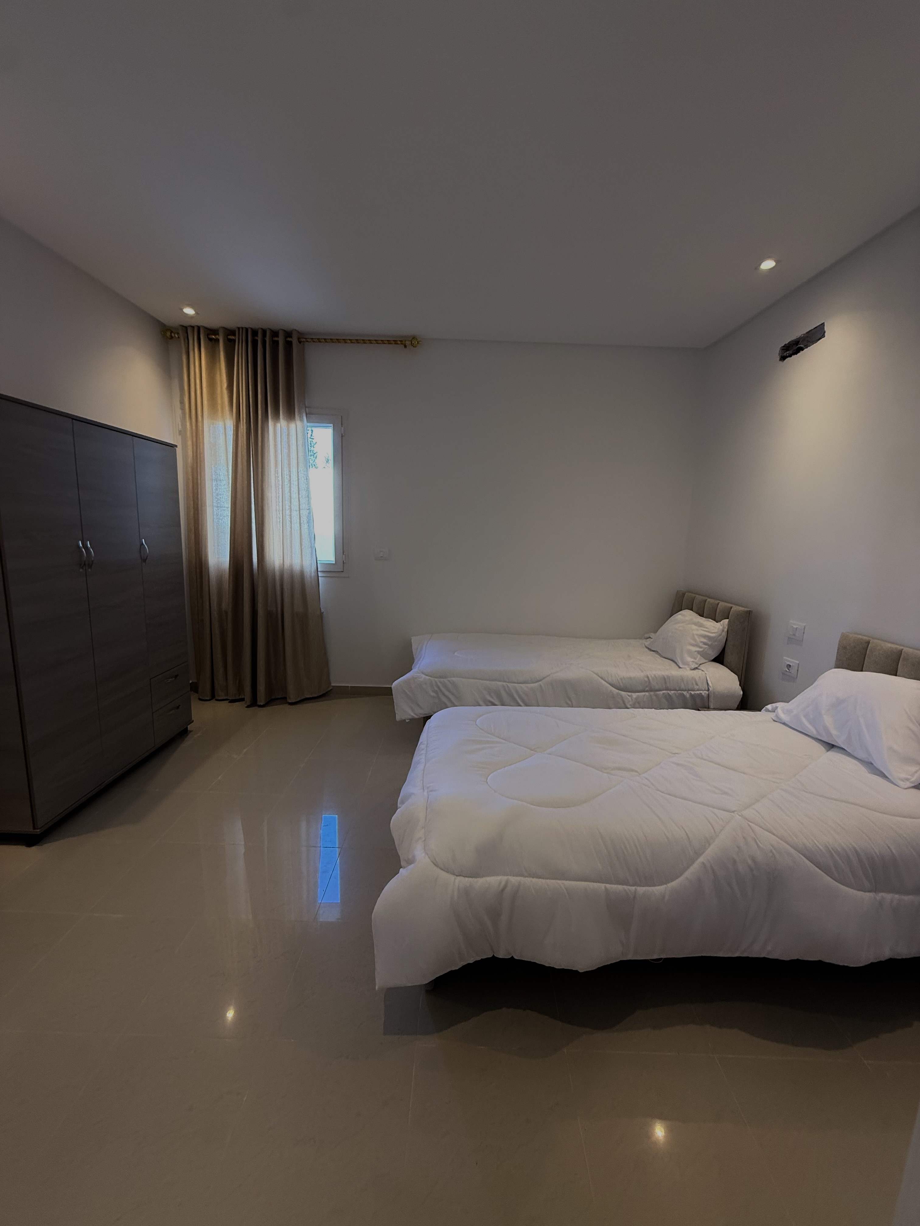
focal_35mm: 14
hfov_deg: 85.7
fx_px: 496
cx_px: 460
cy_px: 613
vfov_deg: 102.1
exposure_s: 1/100
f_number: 2.2
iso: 125
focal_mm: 2.22
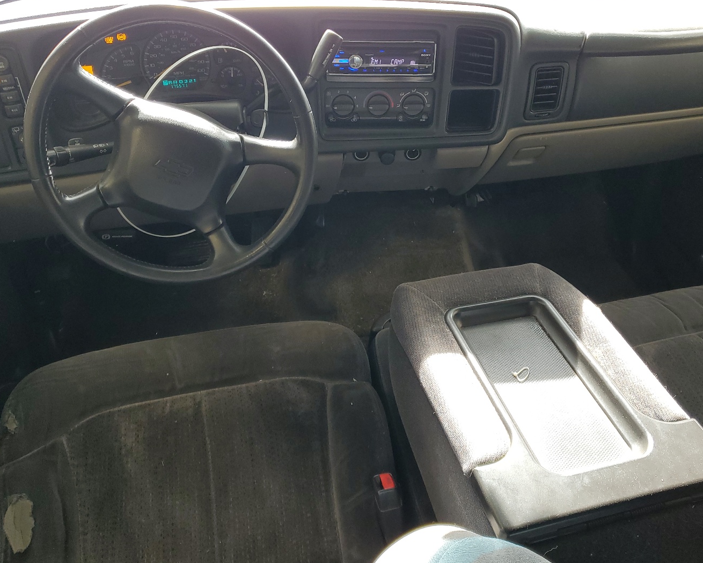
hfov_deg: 57.2
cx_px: 355
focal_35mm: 31
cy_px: 263
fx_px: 645
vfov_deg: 47.1
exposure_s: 1/60.2
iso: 56
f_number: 1.5
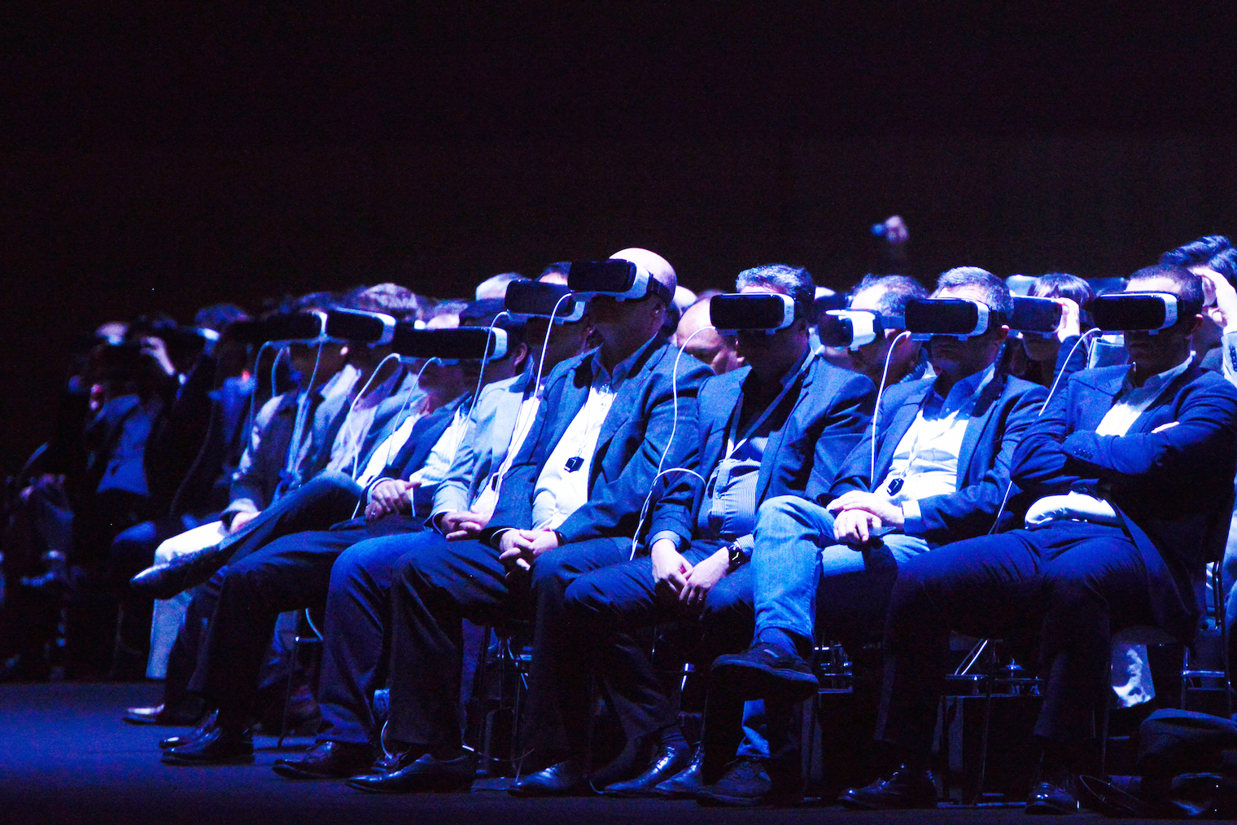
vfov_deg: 6.9
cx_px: 618
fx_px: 6871
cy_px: 412
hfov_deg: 10.3
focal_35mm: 200
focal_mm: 200
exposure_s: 1/160
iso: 2000
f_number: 2.8
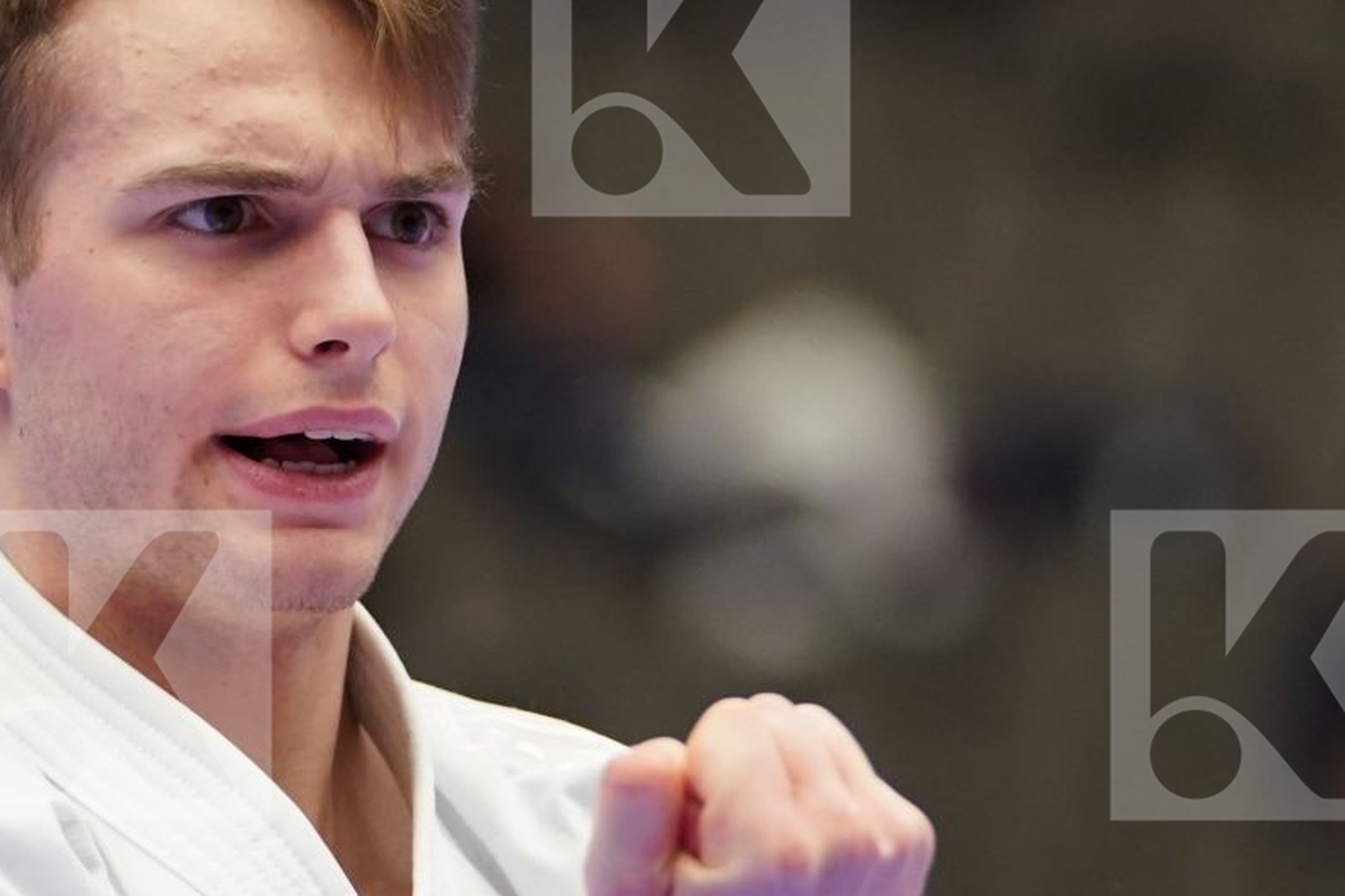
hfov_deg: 3.9
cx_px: 691
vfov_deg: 2.6
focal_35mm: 530
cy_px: 666
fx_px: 19796
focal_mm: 155
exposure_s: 1/500
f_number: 2.8
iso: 1600
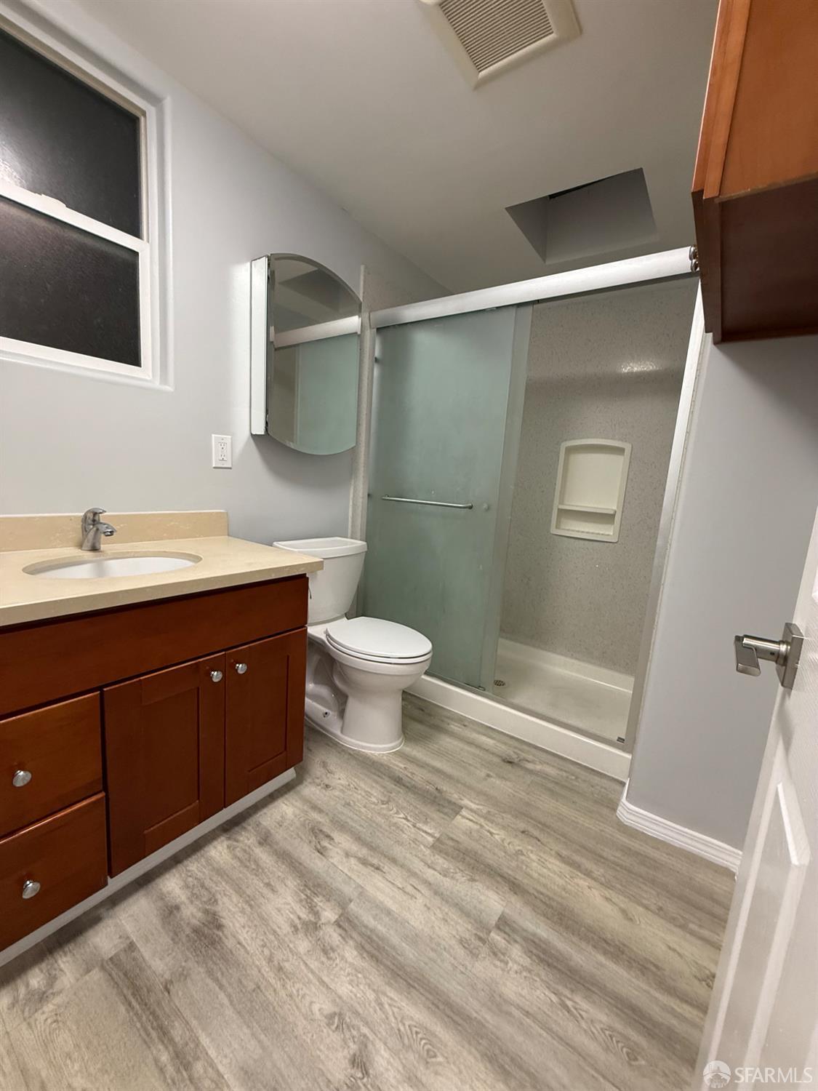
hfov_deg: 85.7
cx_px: 409
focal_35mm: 14
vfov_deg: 102.1
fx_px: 441
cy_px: 546
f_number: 2.2
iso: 250
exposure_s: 1/120
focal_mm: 2.22
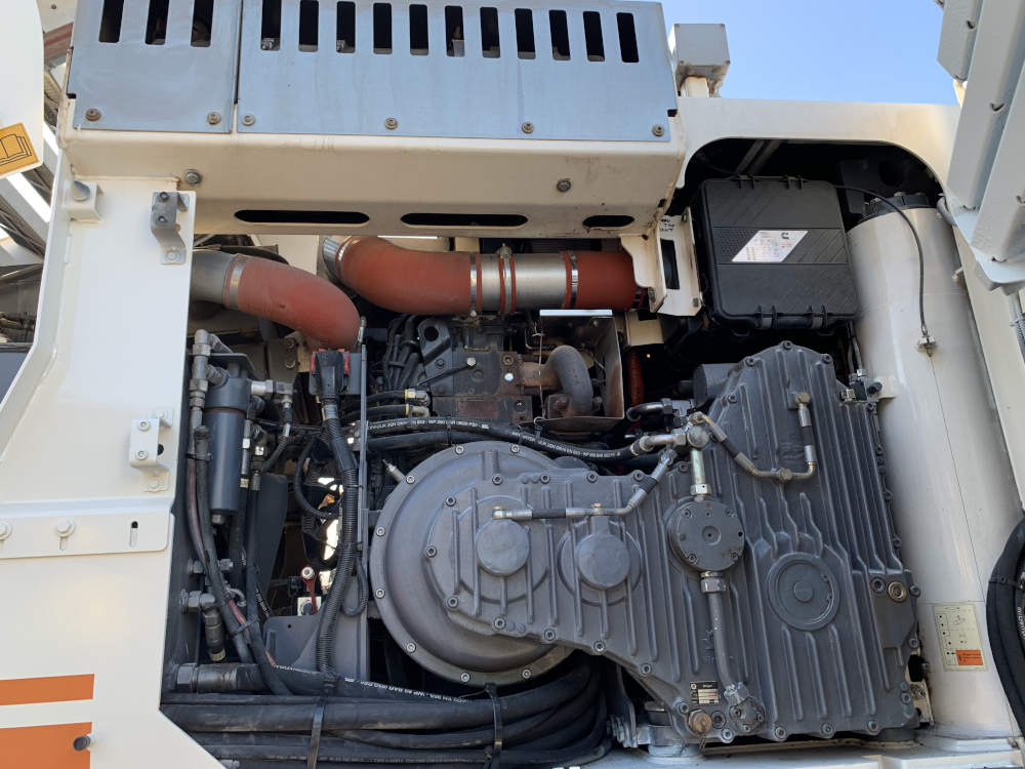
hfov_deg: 67.3
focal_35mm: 26
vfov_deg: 53.1
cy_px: 384
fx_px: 770
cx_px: 512
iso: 25
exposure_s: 1/173
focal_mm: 4.25
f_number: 1.8
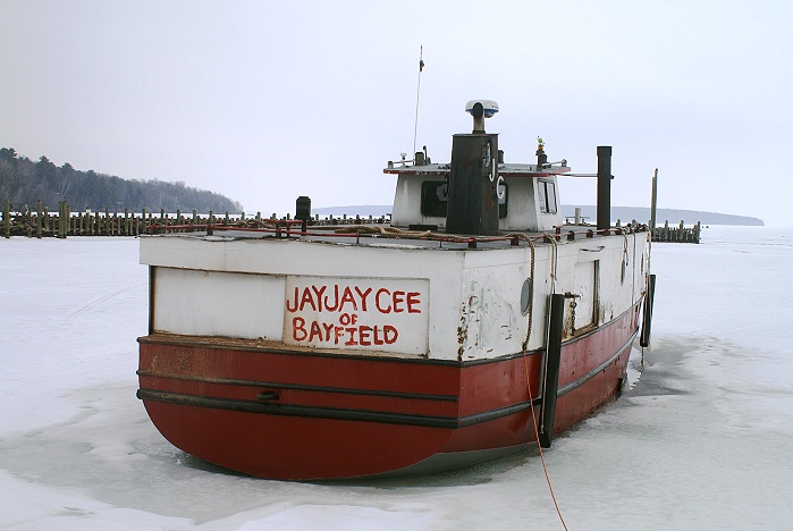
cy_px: 266
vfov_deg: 29.9
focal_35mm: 45
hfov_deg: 43.6
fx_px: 992
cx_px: 396
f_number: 10
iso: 100
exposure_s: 1/400
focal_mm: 30
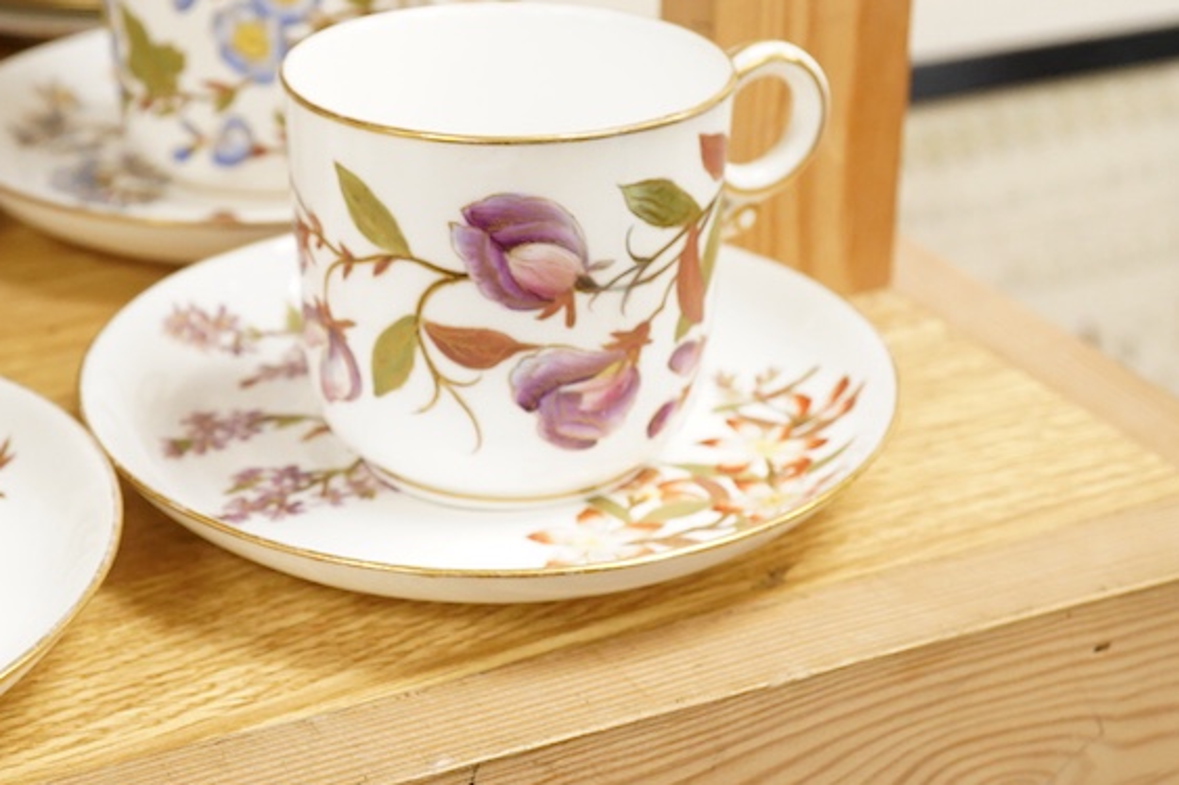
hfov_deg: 27.9
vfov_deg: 18.8
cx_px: 392
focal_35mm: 72
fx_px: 2357
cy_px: 226
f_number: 9
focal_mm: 30
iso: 2500
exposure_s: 1/160
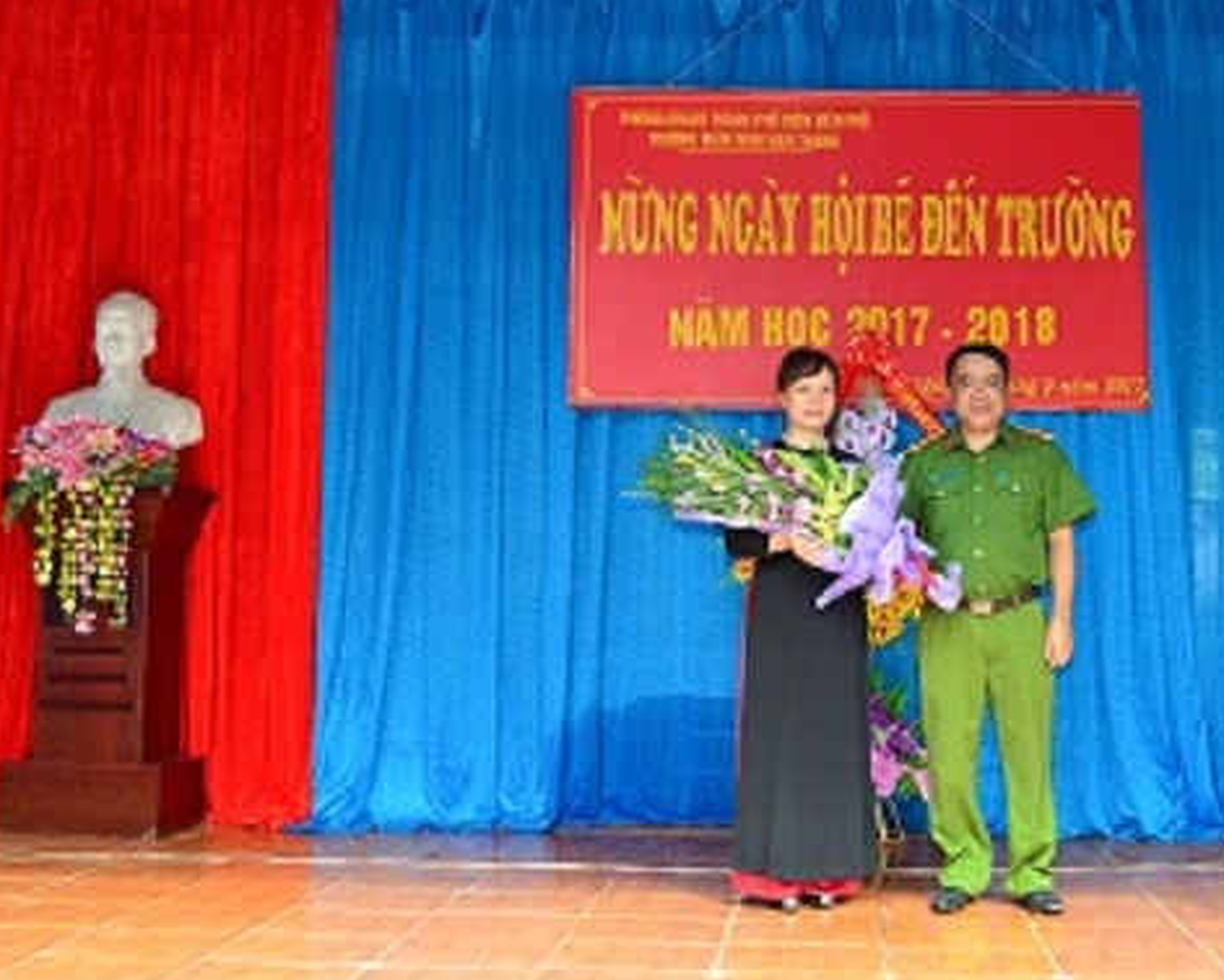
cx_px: 759
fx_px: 2029
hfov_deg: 33.4
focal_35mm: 56
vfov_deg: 27.1
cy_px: 425
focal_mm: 28
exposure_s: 1/80
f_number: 5
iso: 200
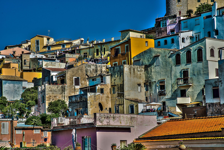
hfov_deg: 18.6
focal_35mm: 110
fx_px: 685
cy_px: 75
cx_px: 112
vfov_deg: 12.5
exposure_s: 1/200
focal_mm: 110
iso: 200
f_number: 14
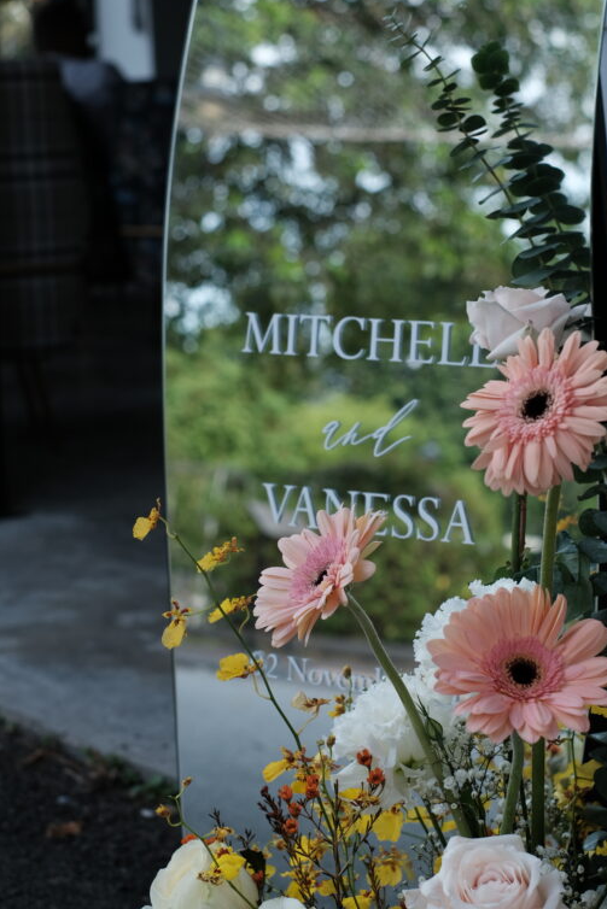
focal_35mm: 72
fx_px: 1820
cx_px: 371
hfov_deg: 18.9
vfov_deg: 28.1
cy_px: 436
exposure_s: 1/250
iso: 250
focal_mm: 35
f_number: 4
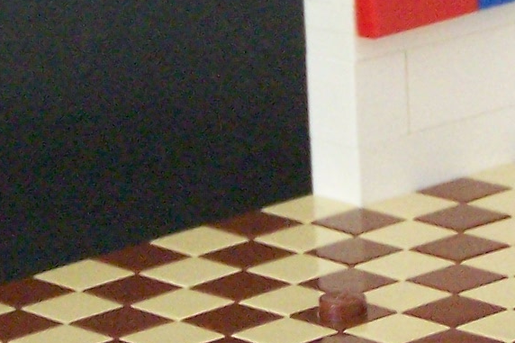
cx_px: 544
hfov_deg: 6.5
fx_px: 4490
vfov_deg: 4.4
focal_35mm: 314
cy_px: -14
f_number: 3.2
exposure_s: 1/3
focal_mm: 11.1
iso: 400
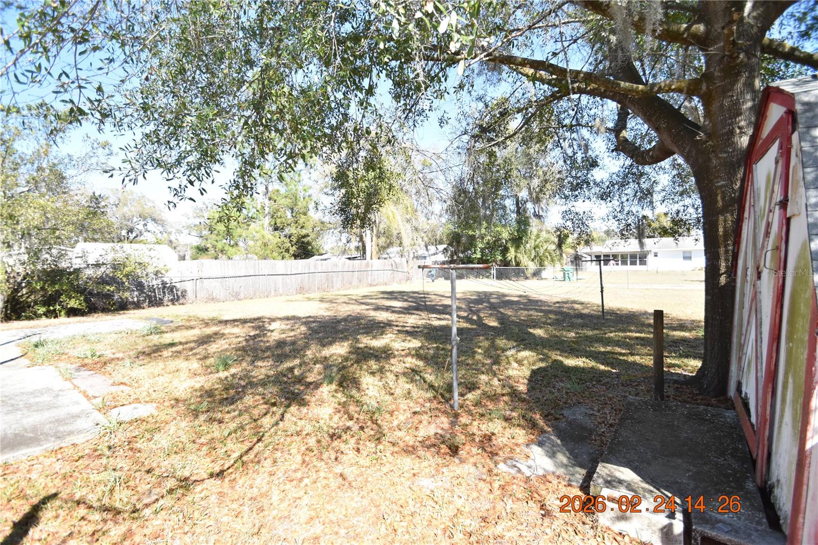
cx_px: 409
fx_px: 341
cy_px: 272
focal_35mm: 15
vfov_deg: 77.3
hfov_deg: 100.4
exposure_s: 1/1500
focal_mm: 10
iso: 800
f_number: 3.5
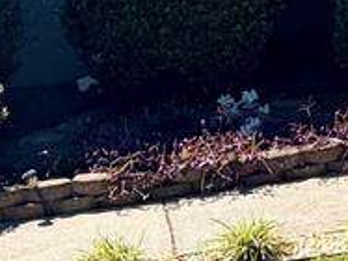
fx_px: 1427
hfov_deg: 13.3
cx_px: 475
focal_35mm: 142
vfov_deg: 9.9
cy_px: -215
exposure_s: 1/1451
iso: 50
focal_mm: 5.96
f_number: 1.6
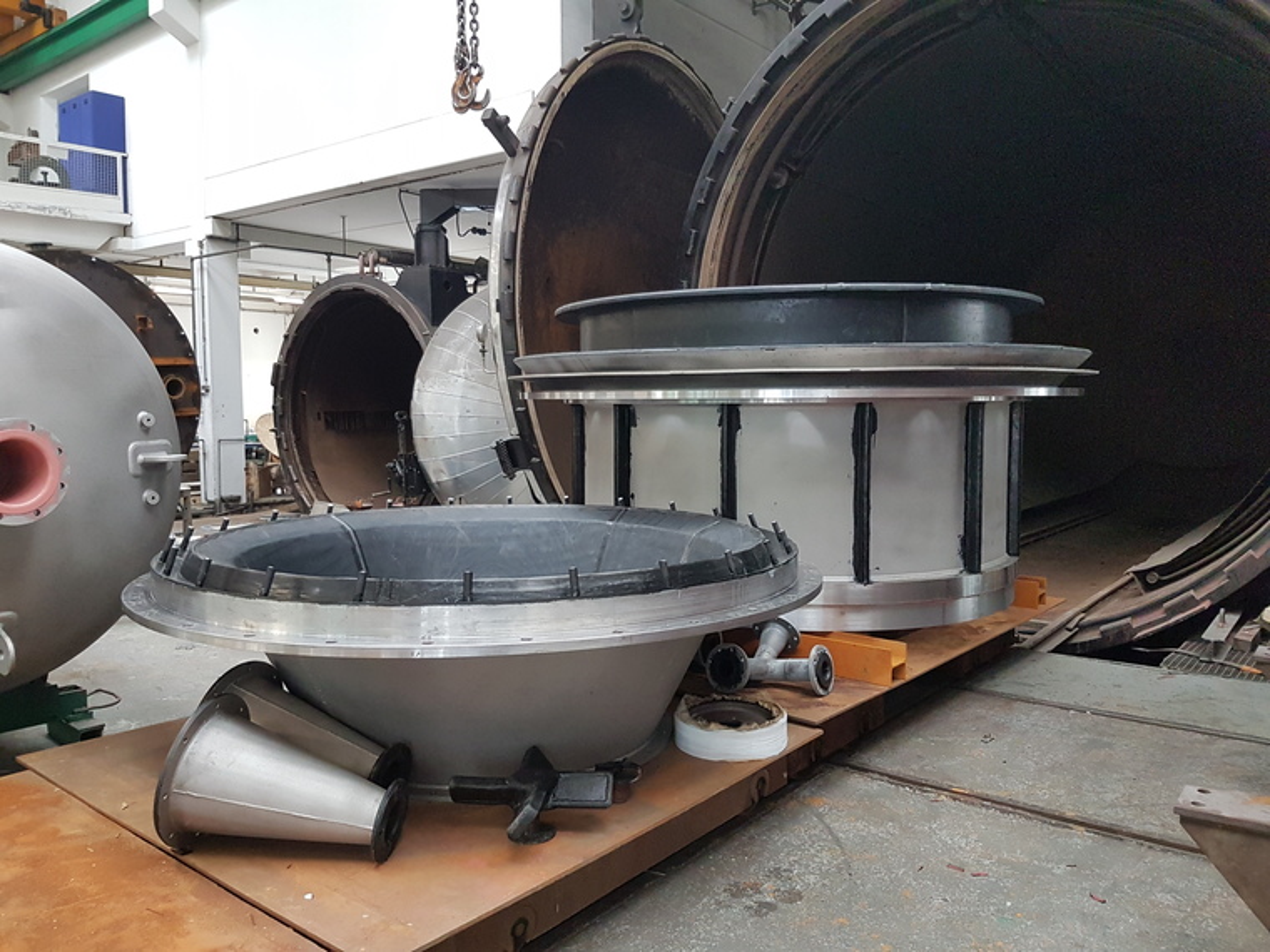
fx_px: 954
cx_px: 635
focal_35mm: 26
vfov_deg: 53.1
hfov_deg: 67.3
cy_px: 476
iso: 200
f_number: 1.7
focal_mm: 4.2
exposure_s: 1/50
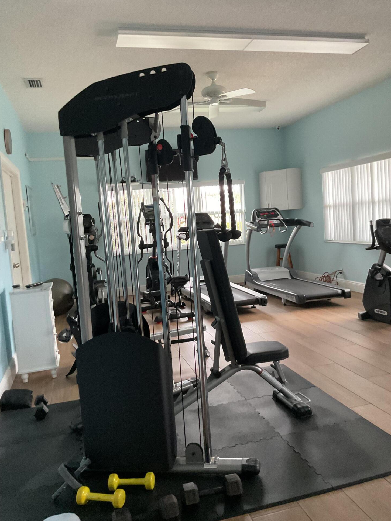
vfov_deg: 60.0
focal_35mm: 30
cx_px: 200
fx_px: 452
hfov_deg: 46.8
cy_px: 258
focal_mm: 3
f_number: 1.8
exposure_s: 1/60
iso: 200
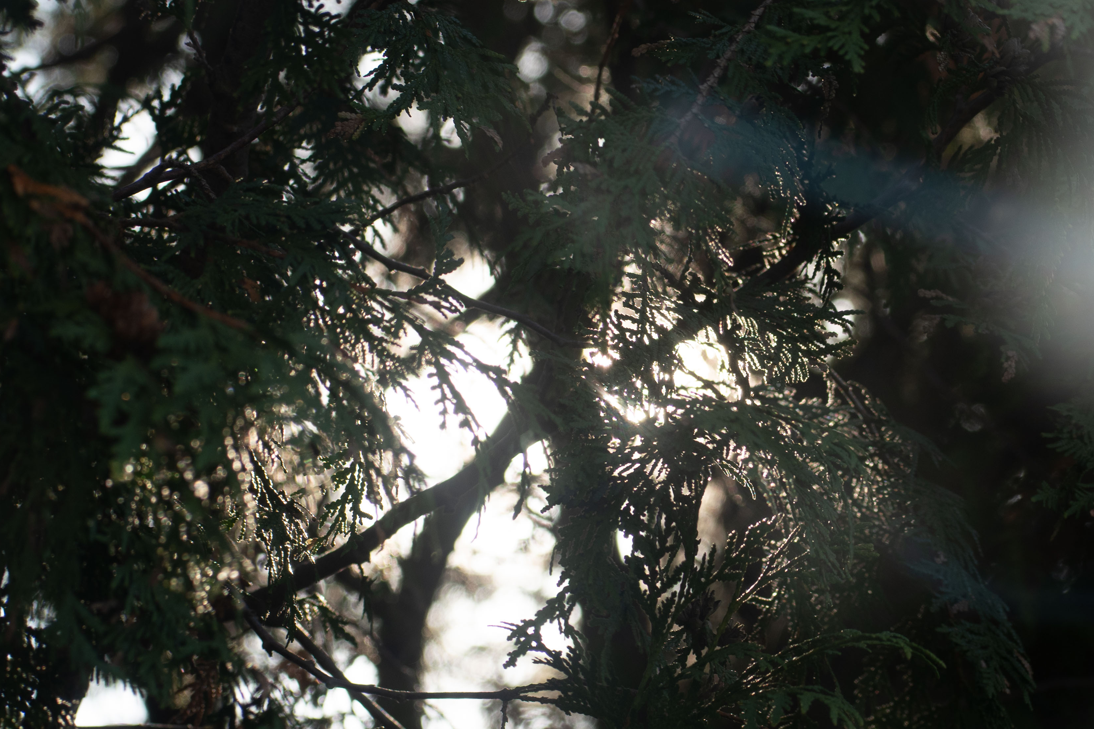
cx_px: 587
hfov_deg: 10.9
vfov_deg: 7.3
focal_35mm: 188
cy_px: 432
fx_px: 5712
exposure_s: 1/160
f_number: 6.3
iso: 100
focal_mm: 75
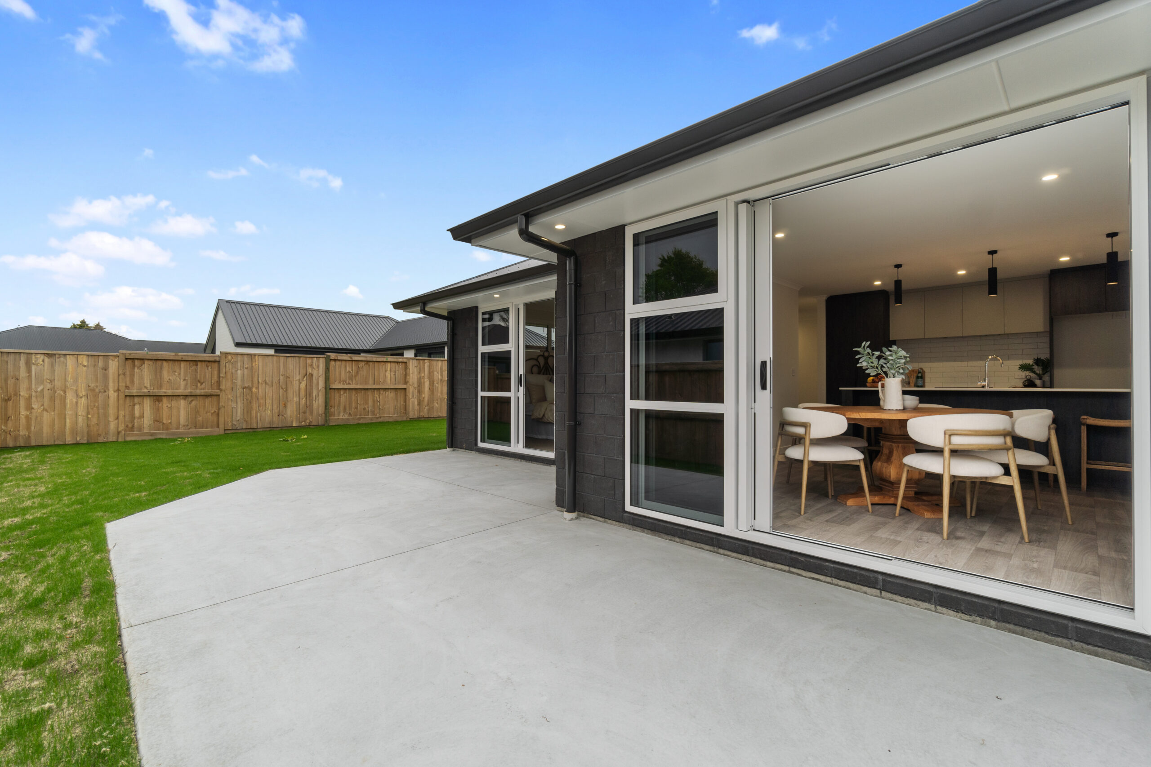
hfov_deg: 100.4
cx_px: 576
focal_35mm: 15
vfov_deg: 77.3
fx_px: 480
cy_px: 384
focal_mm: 10
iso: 100
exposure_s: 1/50
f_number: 6.3
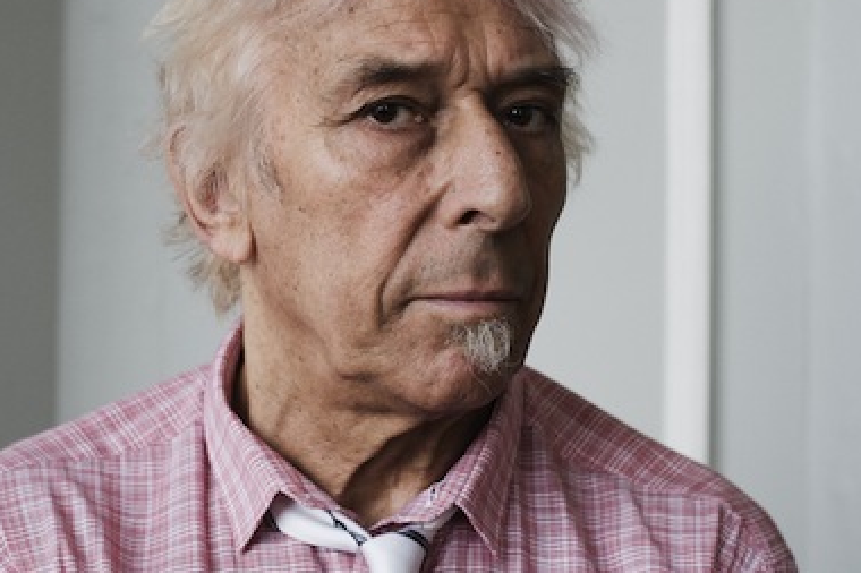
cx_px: 356
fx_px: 1912
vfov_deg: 17.0
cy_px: 243
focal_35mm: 80
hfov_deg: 25.3
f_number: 5
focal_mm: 50
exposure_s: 1/125
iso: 400
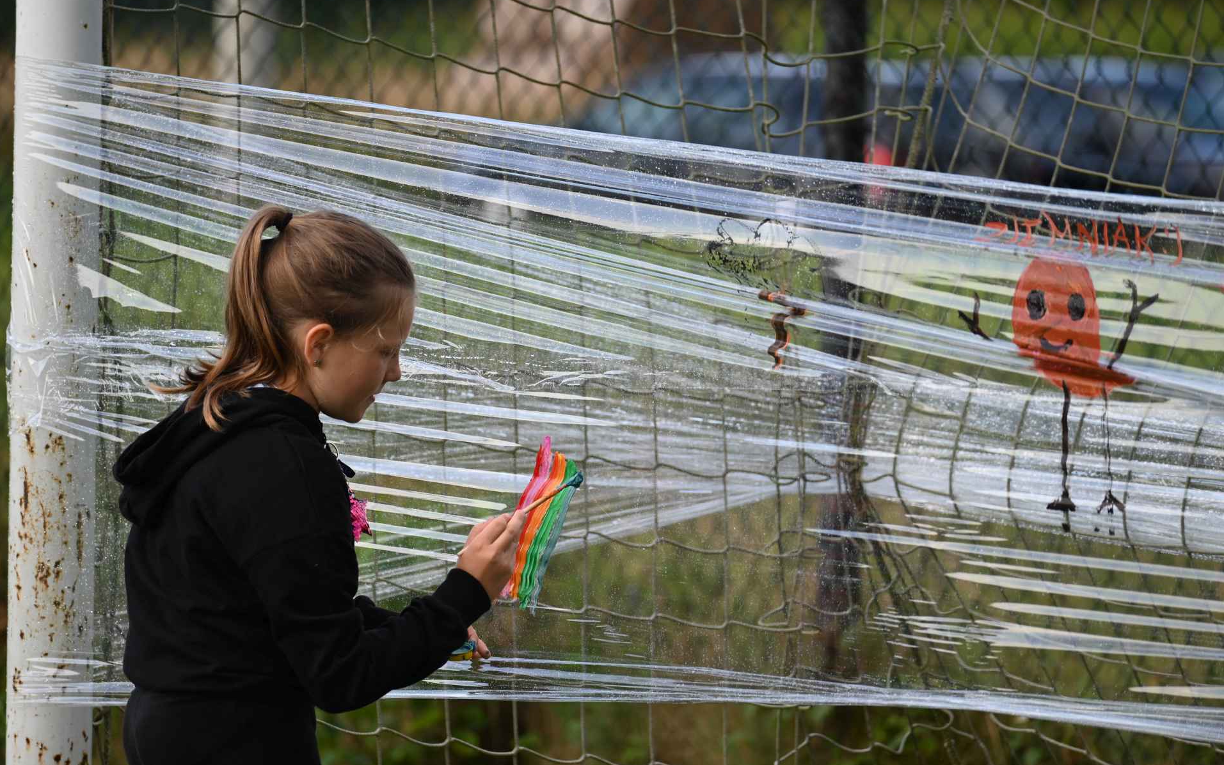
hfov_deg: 6.8
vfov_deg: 4.3
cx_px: 611
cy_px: 401
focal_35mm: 307
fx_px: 10242
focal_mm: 300
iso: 360
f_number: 5.6
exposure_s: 1/500
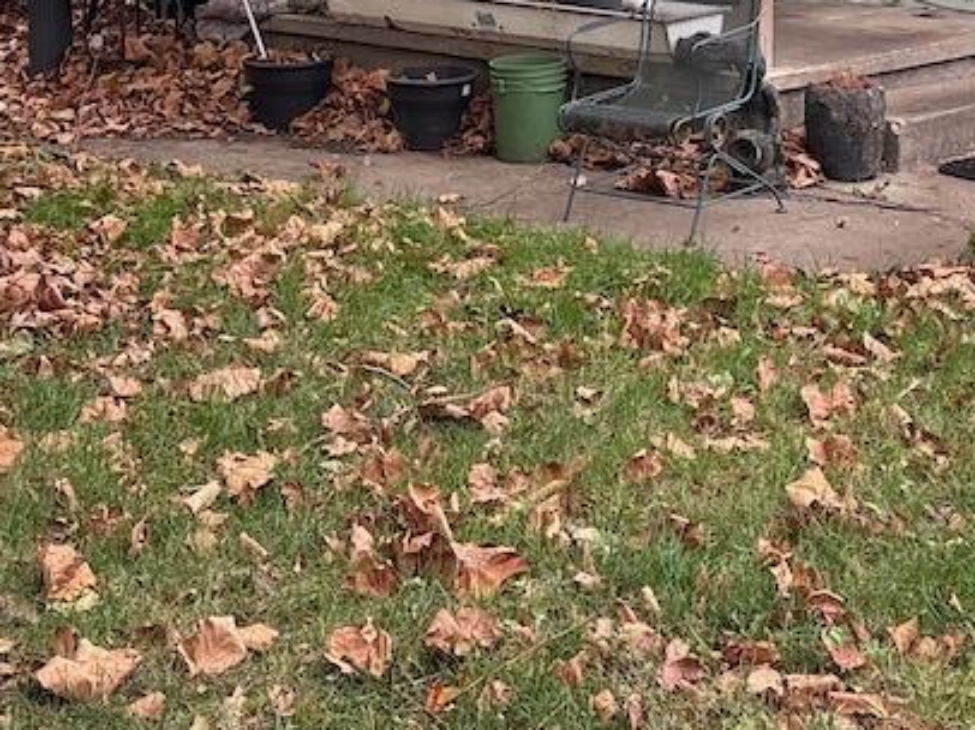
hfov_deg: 23.9
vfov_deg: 16.2
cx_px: 497
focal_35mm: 82
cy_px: -401
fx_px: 2308
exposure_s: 1/293
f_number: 1.6
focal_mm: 5.96
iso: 64
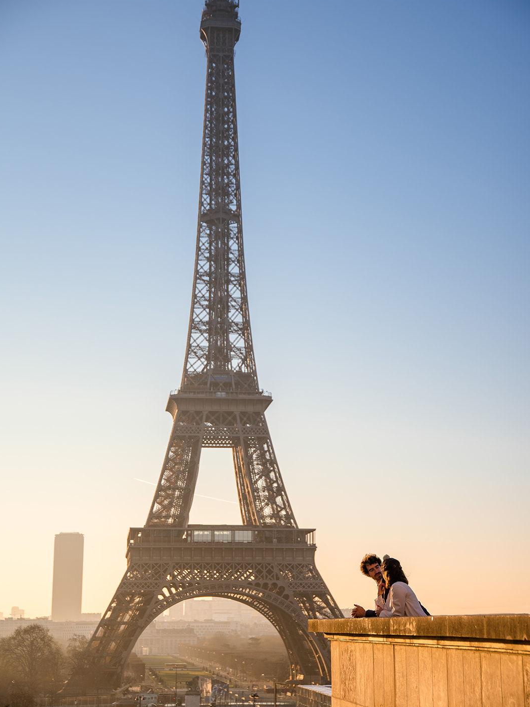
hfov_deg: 21.6
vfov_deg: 28.6
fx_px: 1388
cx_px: 267
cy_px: 340
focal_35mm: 68
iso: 160
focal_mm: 62
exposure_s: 1/1250
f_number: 4
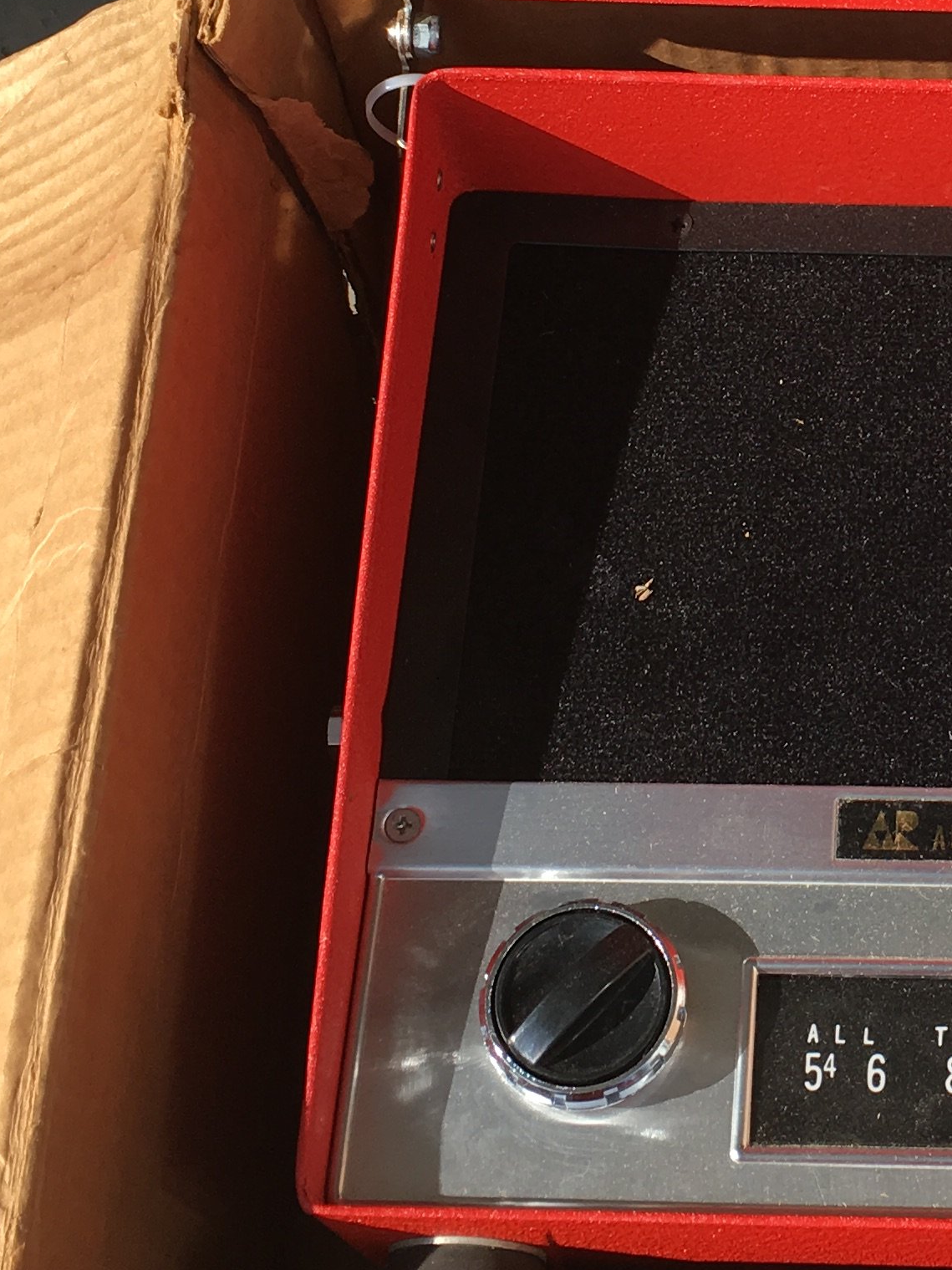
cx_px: 994
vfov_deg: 25.1
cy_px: 335
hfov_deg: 18.5
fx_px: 2824
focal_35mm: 77
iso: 25
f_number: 2.2
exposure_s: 1/962
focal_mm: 4.15
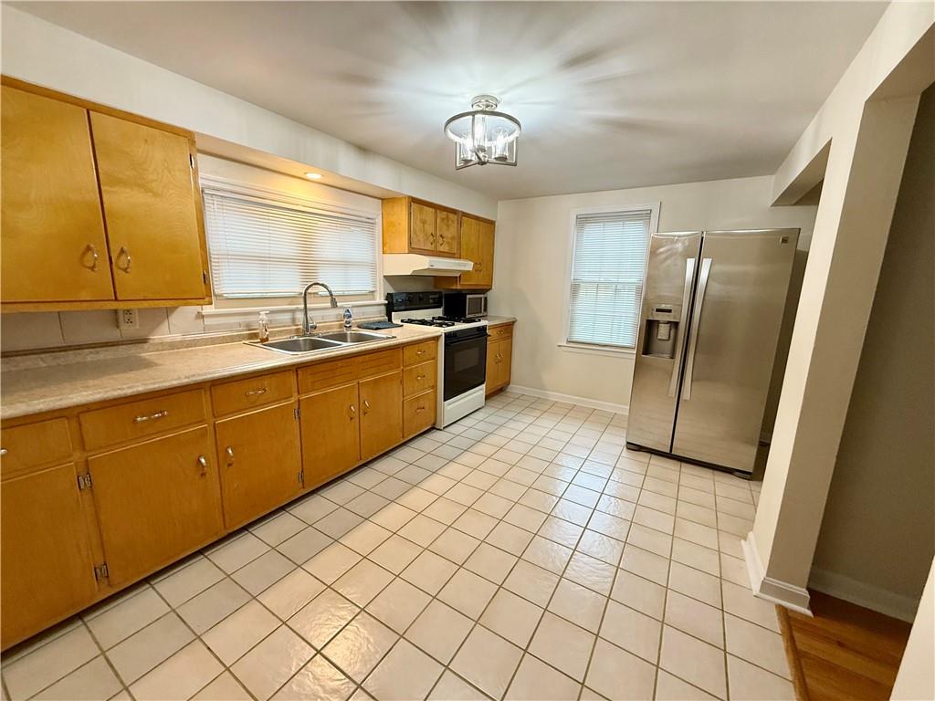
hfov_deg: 102.1
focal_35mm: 14
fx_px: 378
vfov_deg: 85.7
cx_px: 468
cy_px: 350
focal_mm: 2.22
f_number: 2.2
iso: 250
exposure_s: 1/60
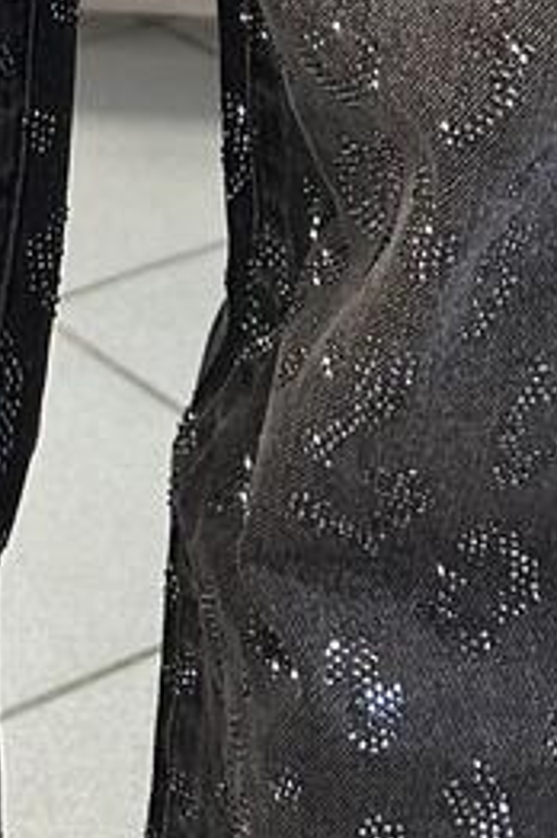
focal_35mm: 124
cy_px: -867
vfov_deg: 13.9
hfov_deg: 11.0
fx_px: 2885
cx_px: 106
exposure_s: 1/100
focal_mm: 5.7
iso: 125
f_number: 1.5
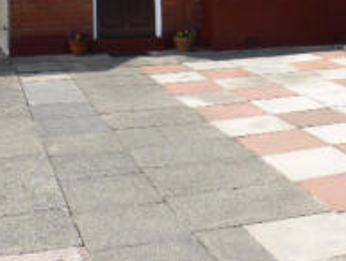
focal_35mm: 72
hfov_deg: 26.9
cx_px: 211
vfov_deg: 18.3
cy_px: -122
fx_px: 721
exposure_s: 1/800
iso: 100
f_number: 3.3
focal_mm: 4.3
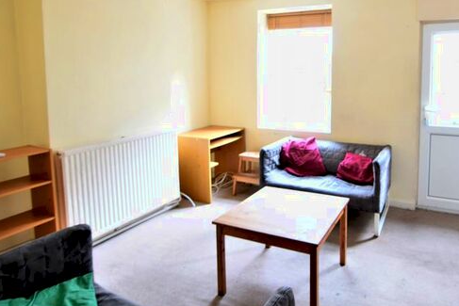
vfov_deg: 52.5
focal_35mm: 24
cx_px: 296
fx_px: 302
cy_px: 98
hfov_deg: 72.7
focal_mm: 11
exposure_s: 1/15
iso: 200
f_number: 3.2
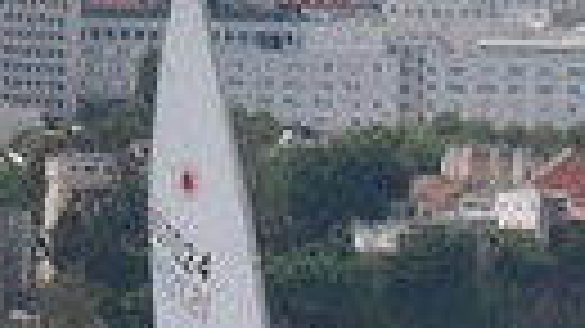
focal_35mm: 797
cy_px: 593
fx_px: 12358
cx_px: 1710
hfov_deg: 2.7
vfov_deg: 1.5
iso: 100
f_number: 6.3
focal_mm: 82
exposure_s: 1/640
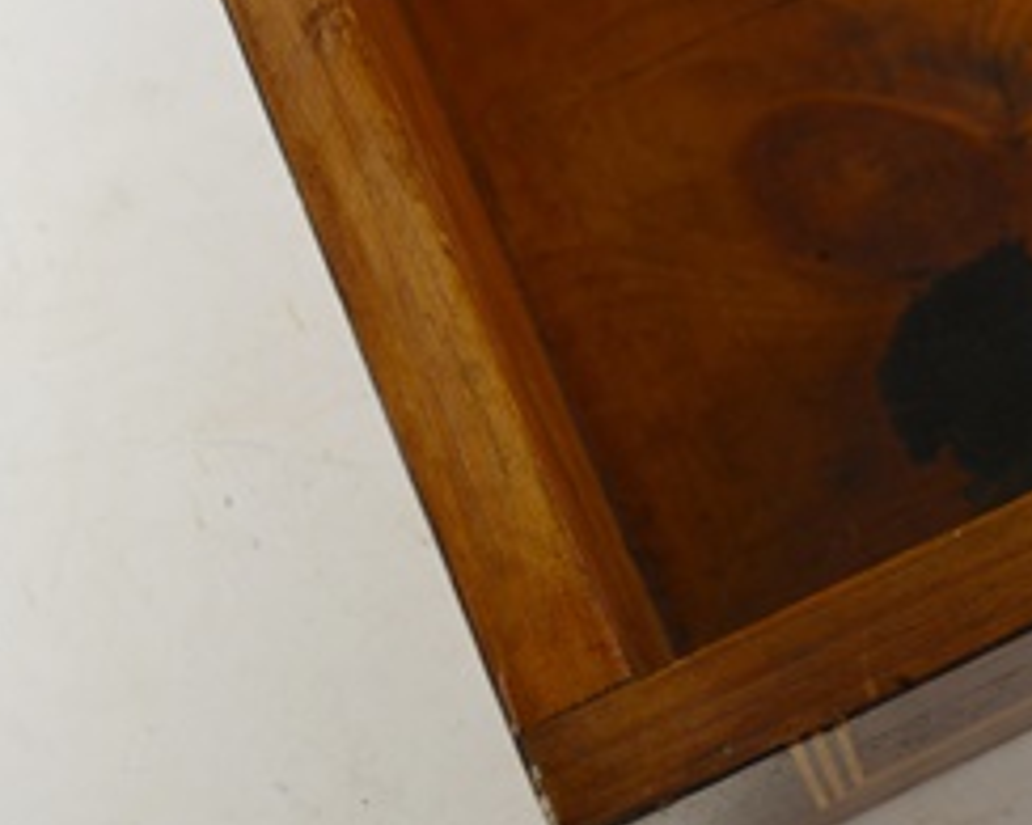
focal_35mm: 83
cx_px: 1049
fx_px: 2534
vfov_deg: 18.2
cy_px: 76
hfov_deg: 22.1
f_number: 5.6
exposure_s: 1/125
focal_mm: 24
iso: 400
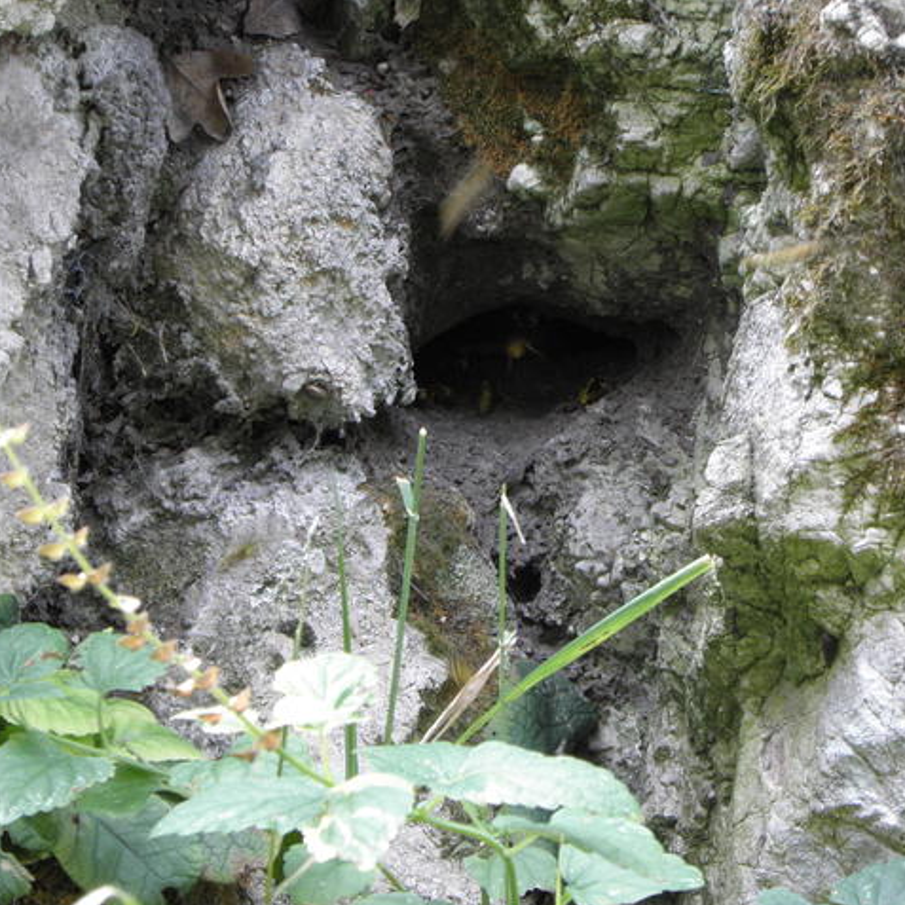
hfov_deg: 8.1
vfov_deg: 8.1
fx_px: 6419
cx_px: 495
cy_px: 453
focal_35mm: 217
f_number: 4.5
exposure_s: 1/25
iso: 125
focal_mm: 32.74
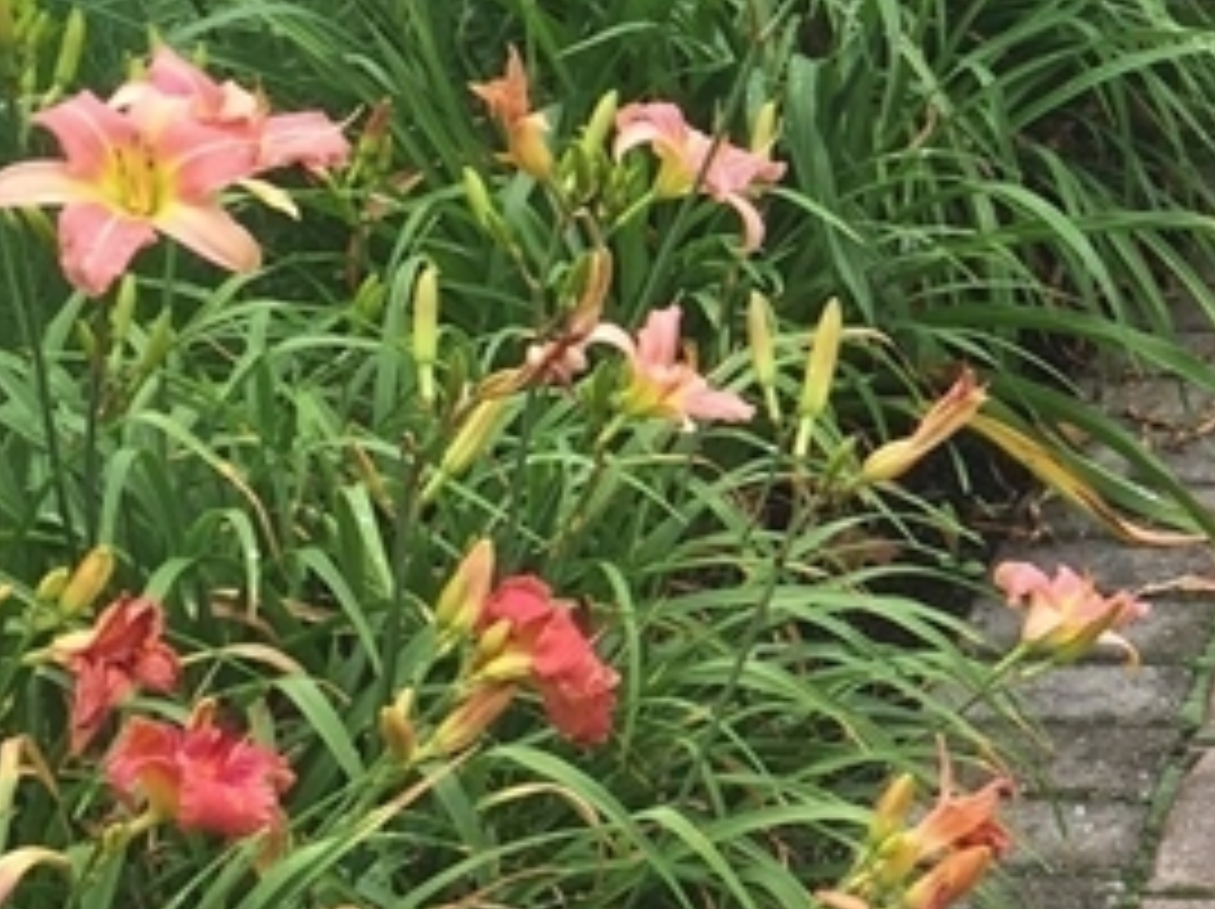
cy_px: 266
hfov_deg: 16.5
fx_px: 3858
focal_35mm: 110
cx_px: 1755
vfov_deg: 13.4
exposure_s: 1/203
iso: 32
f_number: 2.2
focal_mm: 4.15
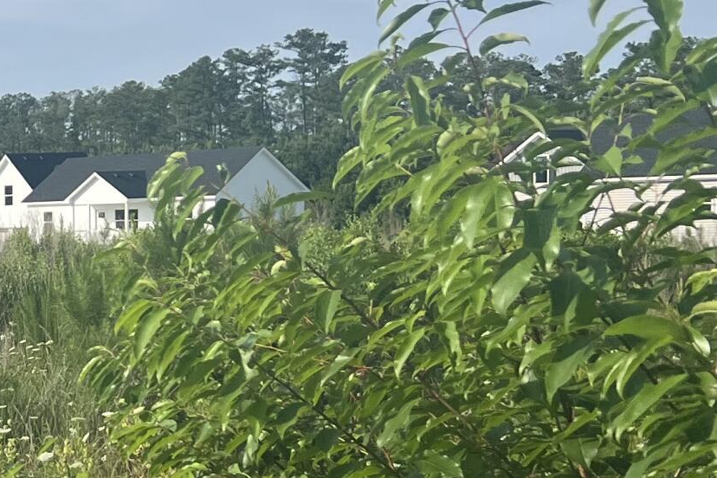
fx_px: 1952
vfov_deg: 13.9
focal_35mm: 98
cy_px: 350
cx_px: -520
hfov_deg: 17.4
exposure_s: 1/5076
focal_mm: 5.7
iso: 50
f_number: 1.5
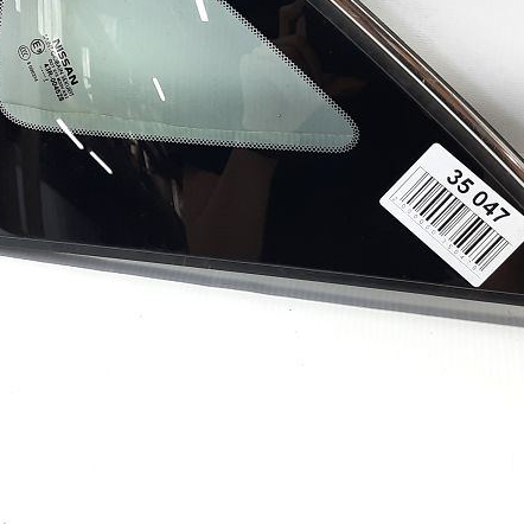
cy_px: 0
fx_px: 1028
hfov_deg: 27.6
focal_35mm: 60
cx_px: 58
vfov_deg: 27.0
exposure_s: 1/50
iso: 100
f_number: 2
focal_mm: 4.6
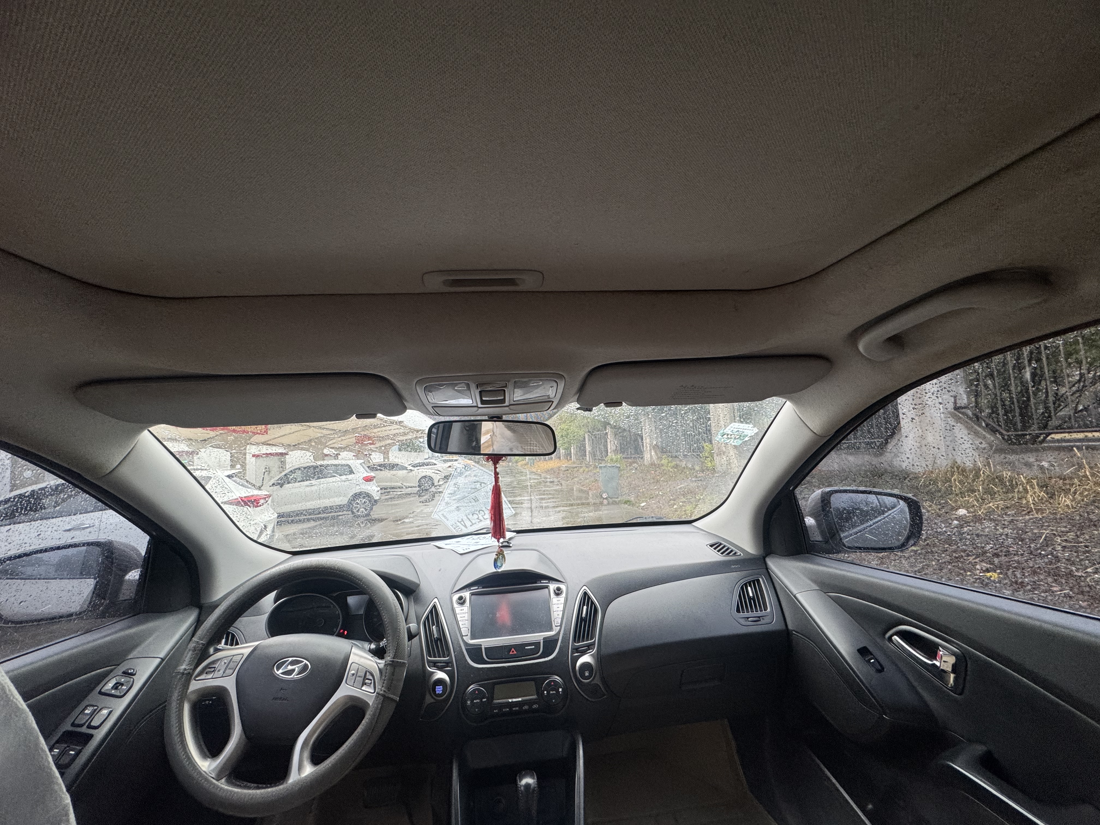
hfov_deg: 102.1
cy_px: 412
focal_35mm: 14
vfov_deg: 85.7
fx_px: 445
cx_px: 550
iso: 160
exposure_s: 1/99
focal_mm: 2.22
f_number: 2.2
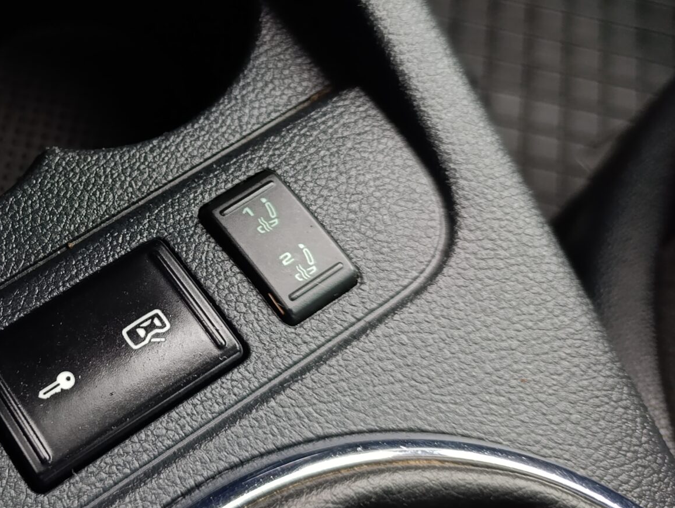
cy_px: 199
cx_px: 60
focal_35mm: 51
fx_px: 996
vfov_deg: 28.5
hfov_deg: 35.2
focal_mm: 6.14
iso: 800
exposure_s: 1/50
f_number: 1.6
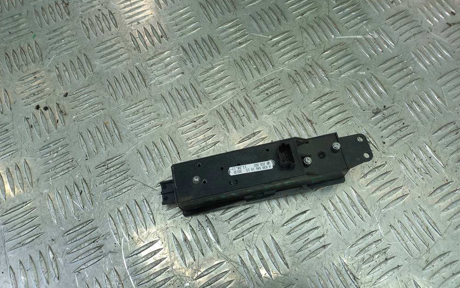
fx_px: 338
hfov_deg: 68.4
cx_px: 228
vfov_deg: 46.0
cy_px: 134
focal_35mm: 27
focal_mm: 4.6
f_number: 1.8
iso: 50
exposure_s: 1/50
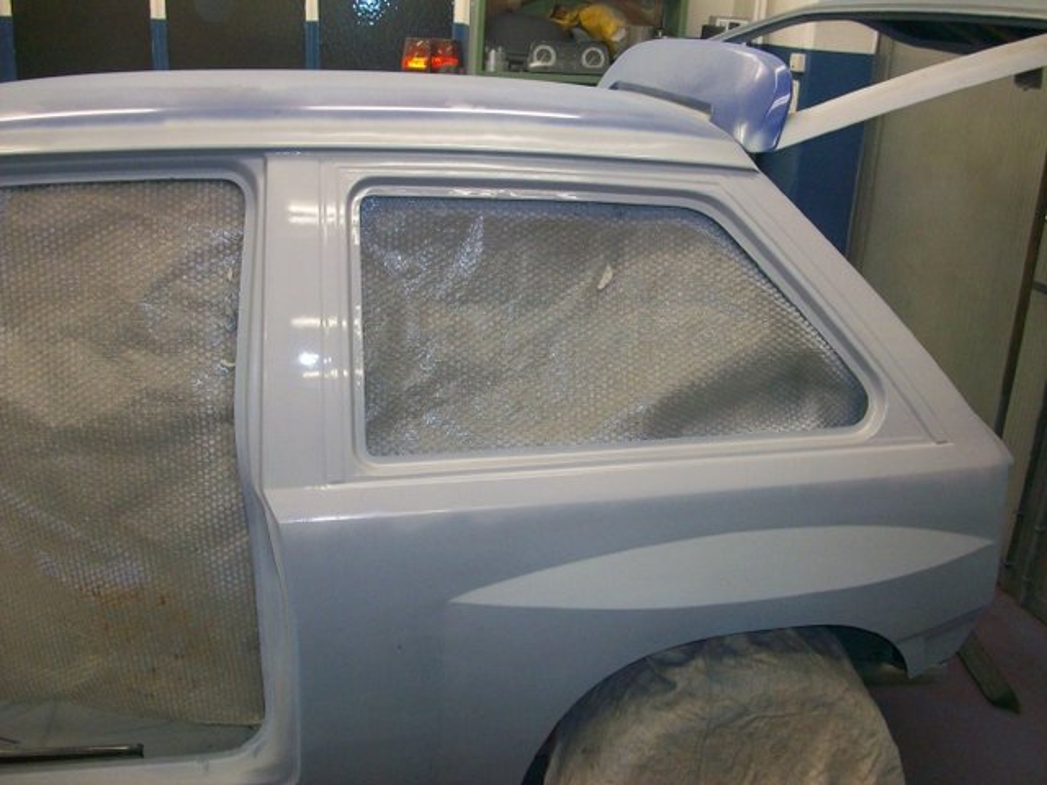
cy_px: 392
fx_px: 1028
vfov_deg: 41.8
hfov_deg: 54.0
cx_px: 524
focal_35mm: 34
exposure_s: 1/60
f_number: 2.8
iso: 160
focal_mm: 5.7
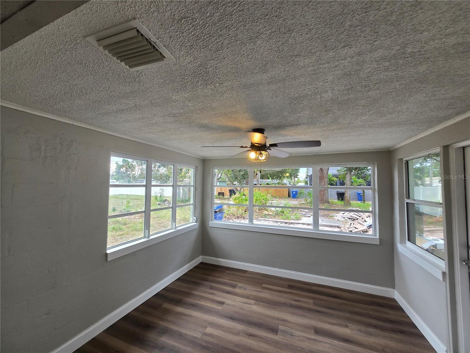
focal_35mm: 13
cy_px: 176
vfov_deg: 89.9
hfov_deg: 106.2
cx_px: 235
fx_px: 177
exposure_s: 1/60
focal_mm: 1.7
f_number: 2.2
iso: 25
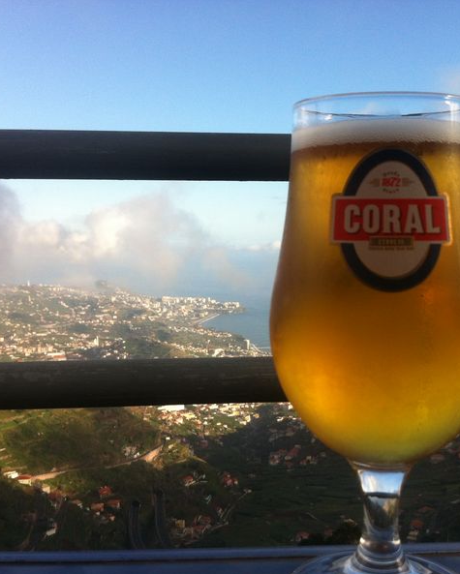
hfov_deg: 32.7
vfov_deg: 40.3
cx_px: 270
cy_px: 288
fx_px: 782
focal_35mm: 46
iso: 80
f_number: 2.8
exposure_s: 1/943
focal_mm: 3.85
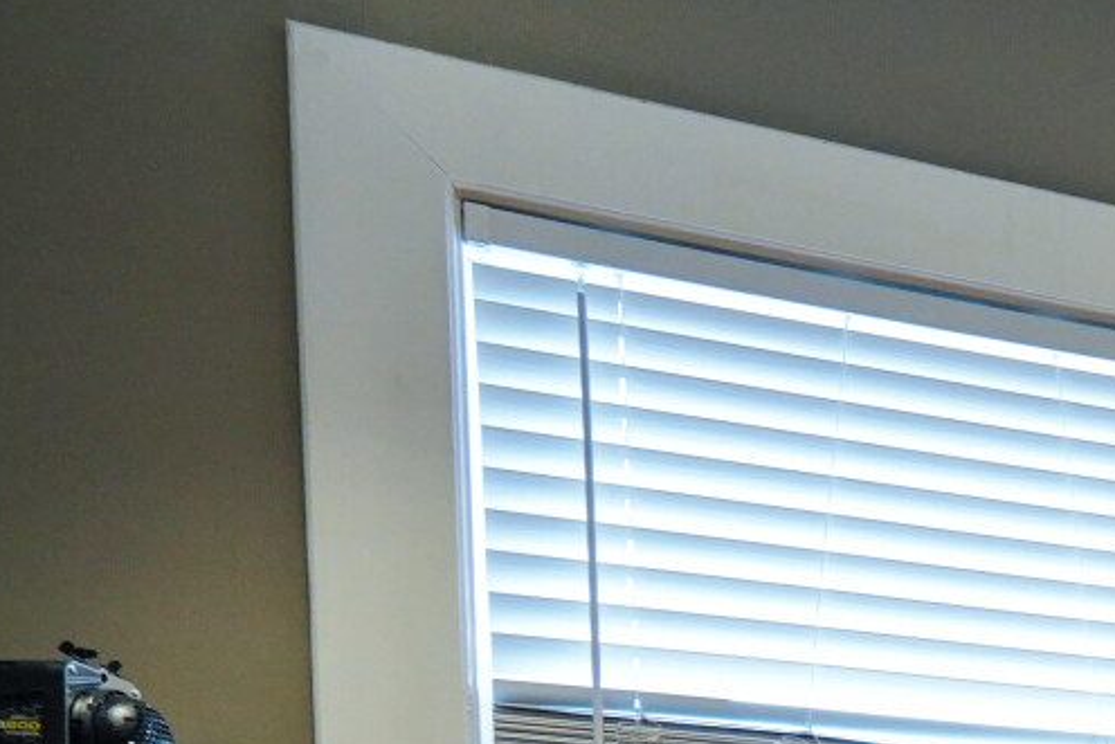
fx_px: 2045
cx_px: 2100
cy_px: 1264
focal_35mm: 66
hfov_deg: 20.0
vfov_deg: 17.5
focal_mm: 16
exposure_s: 1/30
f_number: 6.3
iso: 2500
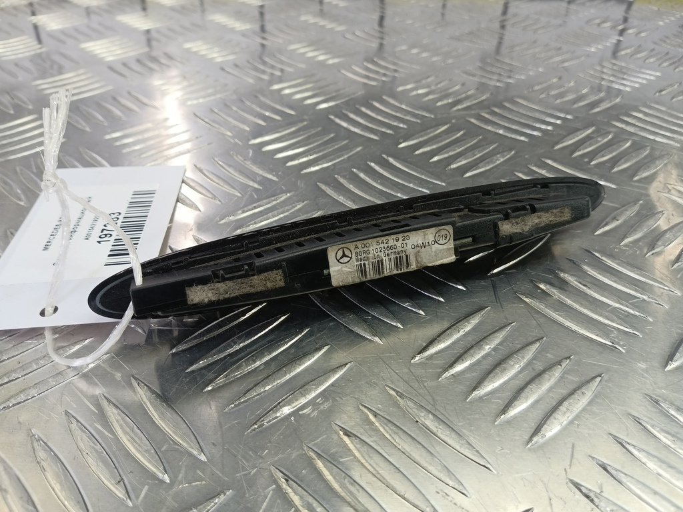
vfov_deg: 58.9
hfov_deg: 73.9
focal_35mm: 23
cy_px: 256
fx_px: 454
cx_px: 342
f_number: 1.6
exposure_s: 1/50
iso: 136
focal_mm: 4.11
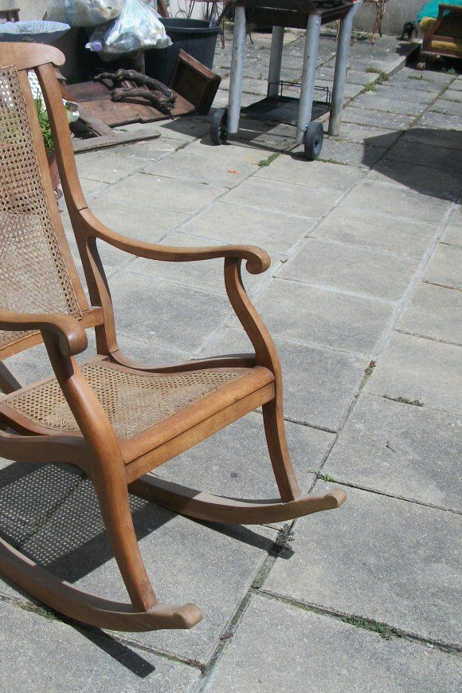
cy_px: 363
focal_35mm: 49
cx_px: 121
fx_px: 942
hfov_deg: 27.2
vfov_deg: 40.3
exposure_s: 1/250
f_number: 8.8
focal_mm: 5.7
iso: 80
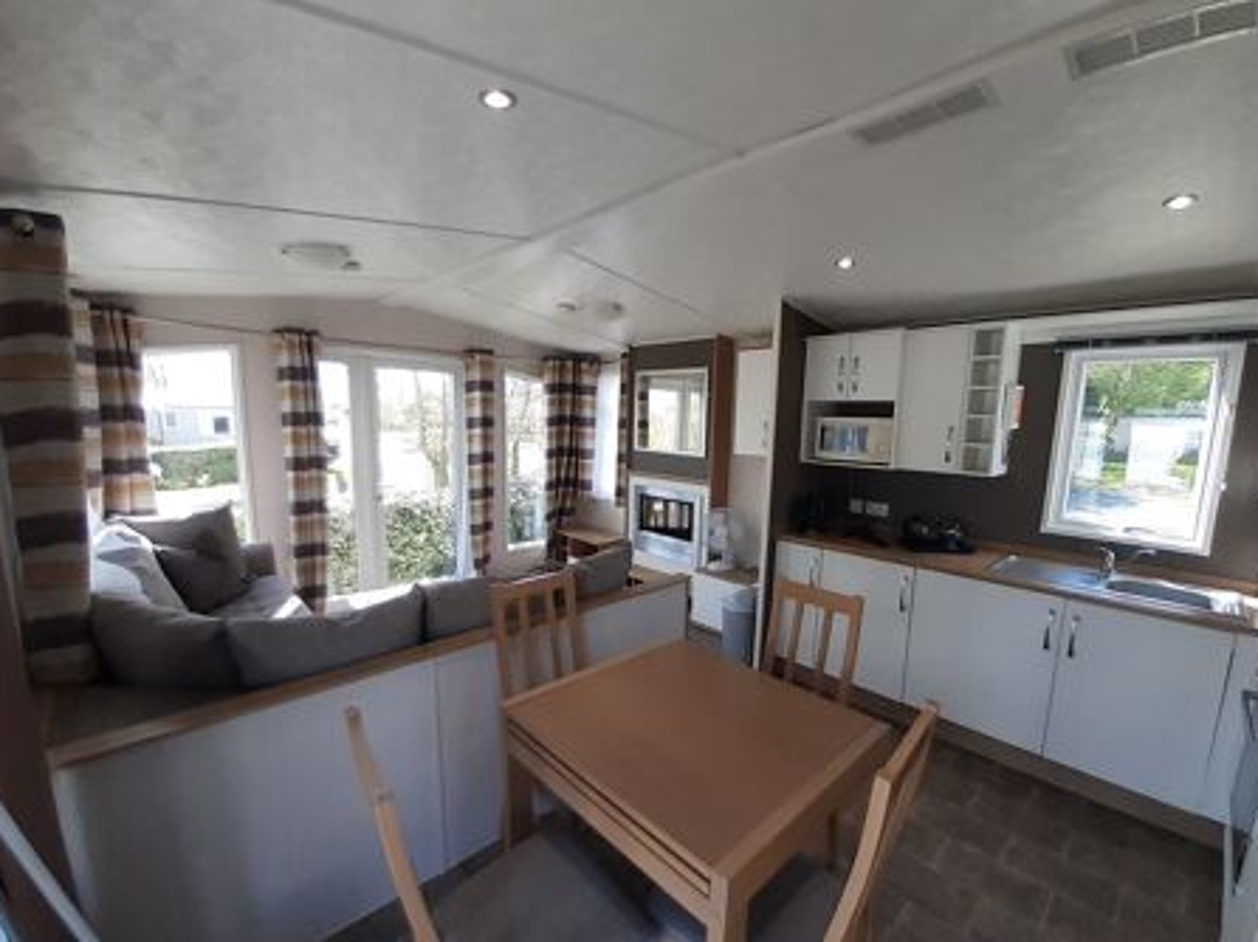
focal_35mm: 14
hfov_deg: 102.1
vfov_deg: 85.5
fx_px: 509
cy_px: 502
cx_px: 643
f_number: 2.2
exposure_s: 1/101
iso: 40
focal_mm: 1.13
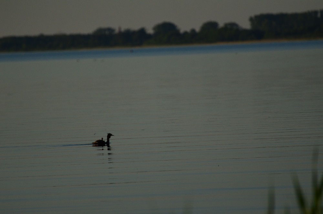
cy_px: 107
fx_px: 4029
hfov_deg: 4.6
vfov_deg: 3.0
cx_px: 162
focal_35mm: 450
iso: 1000
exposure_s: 1/8000
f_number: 5.6
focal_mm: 300
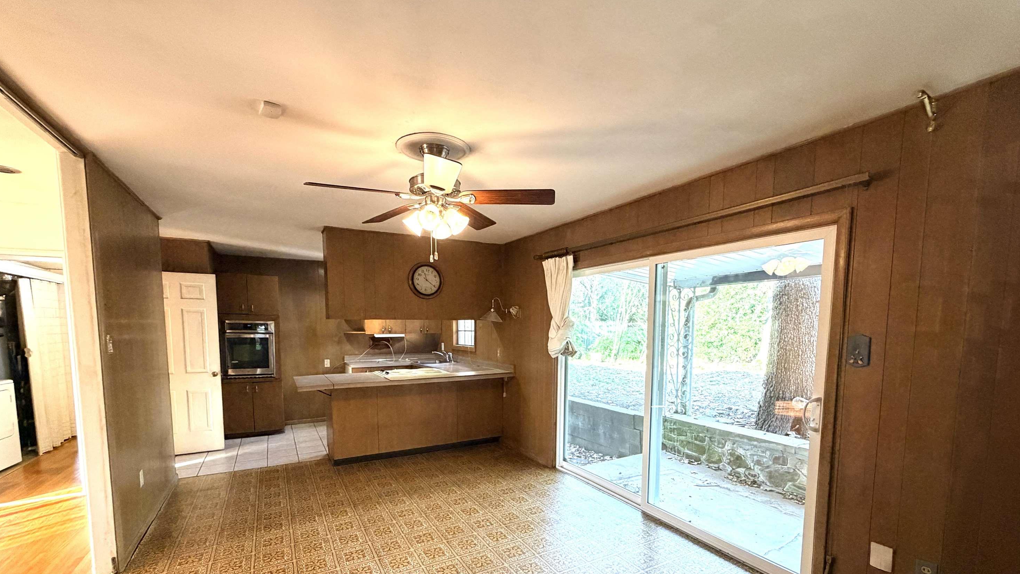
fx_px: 433
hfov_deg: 99.4
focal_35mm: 16
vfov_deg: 65.9
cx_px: 510
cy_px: 365
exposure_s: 1/60
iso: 320
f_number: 2.2
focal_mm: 2.22
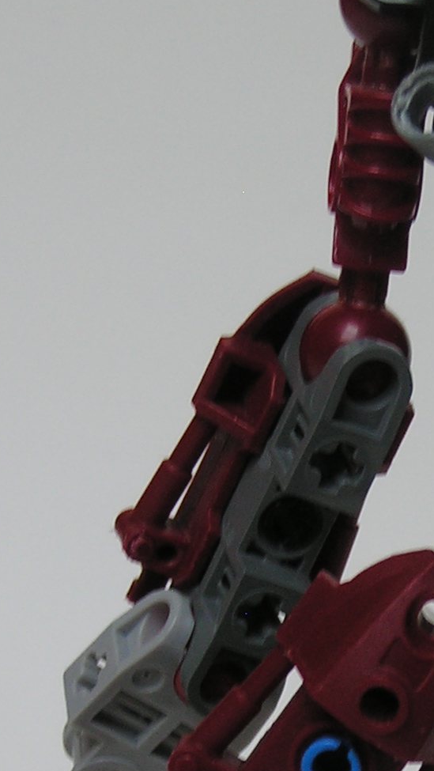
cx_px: 450
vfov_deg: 12.2
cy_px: 751
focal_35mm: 175
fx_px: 3577
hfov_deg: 6.9
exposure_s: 1/6.1
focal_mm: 12.3
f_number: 3.5
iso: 50
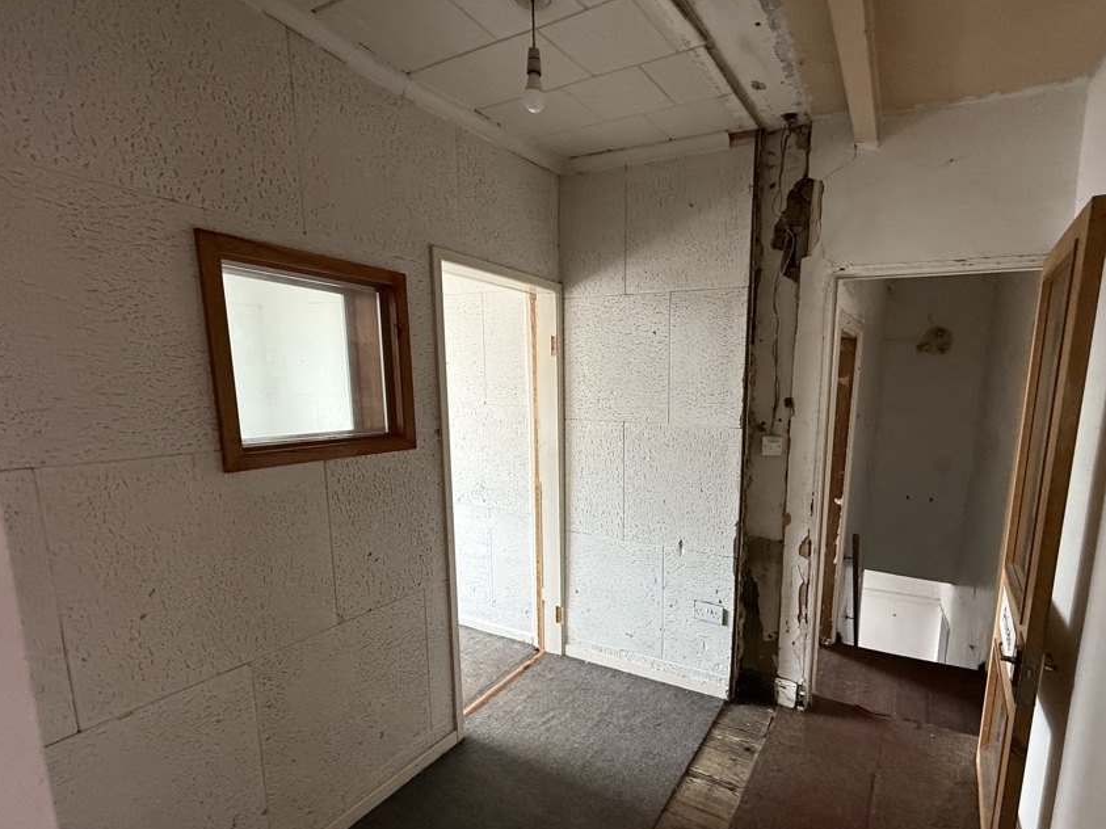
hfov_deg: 89.8
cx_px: 665
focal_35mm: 17
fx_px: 543
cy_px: 471
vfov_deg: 74.3
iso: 320
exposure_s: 1/99
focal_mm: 2.22
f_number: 2.2
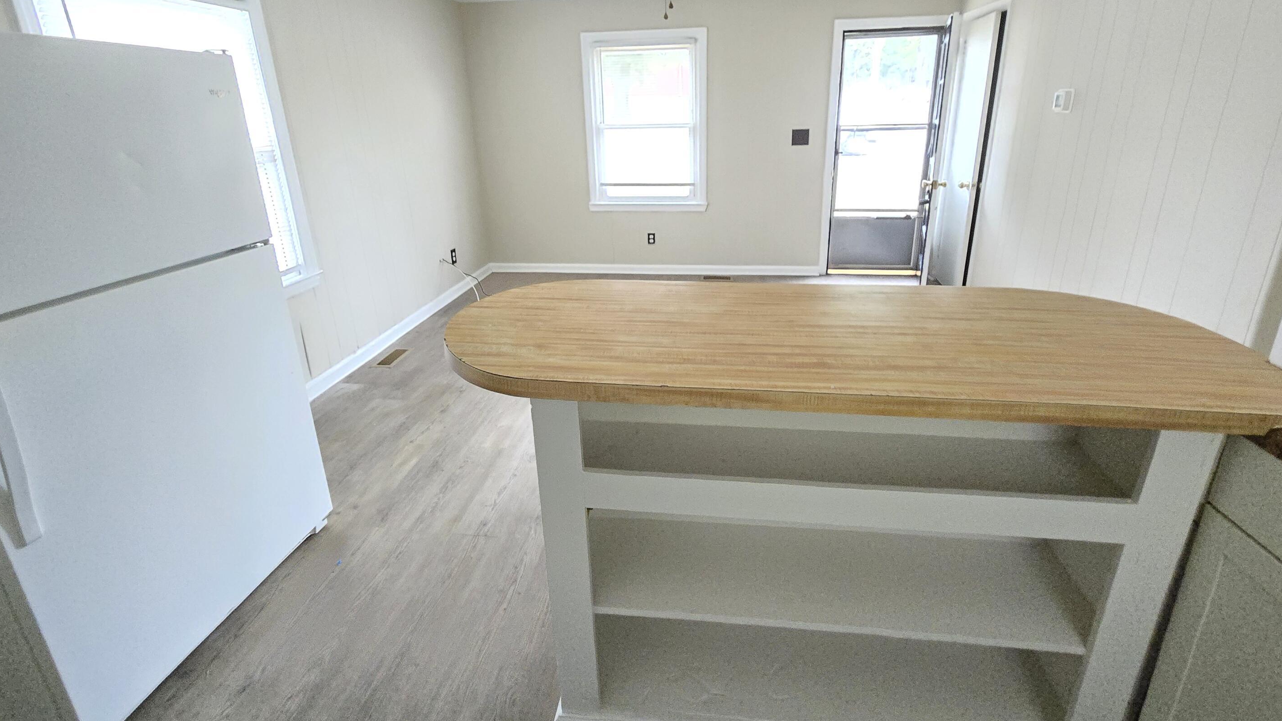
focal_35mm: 15
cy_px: 283
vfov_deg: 69.7
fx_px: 510
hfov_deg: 103.0
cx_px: 652
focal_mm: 2.2
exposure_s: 1/24
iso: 3200
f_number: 2.2
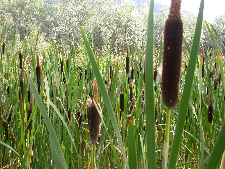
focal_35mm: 39
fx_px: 253
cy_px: 84
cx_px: 112
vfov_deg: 36.8
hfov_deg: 47.9
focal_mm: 8.2
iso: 100
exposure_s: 1/71.4
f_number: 5.3
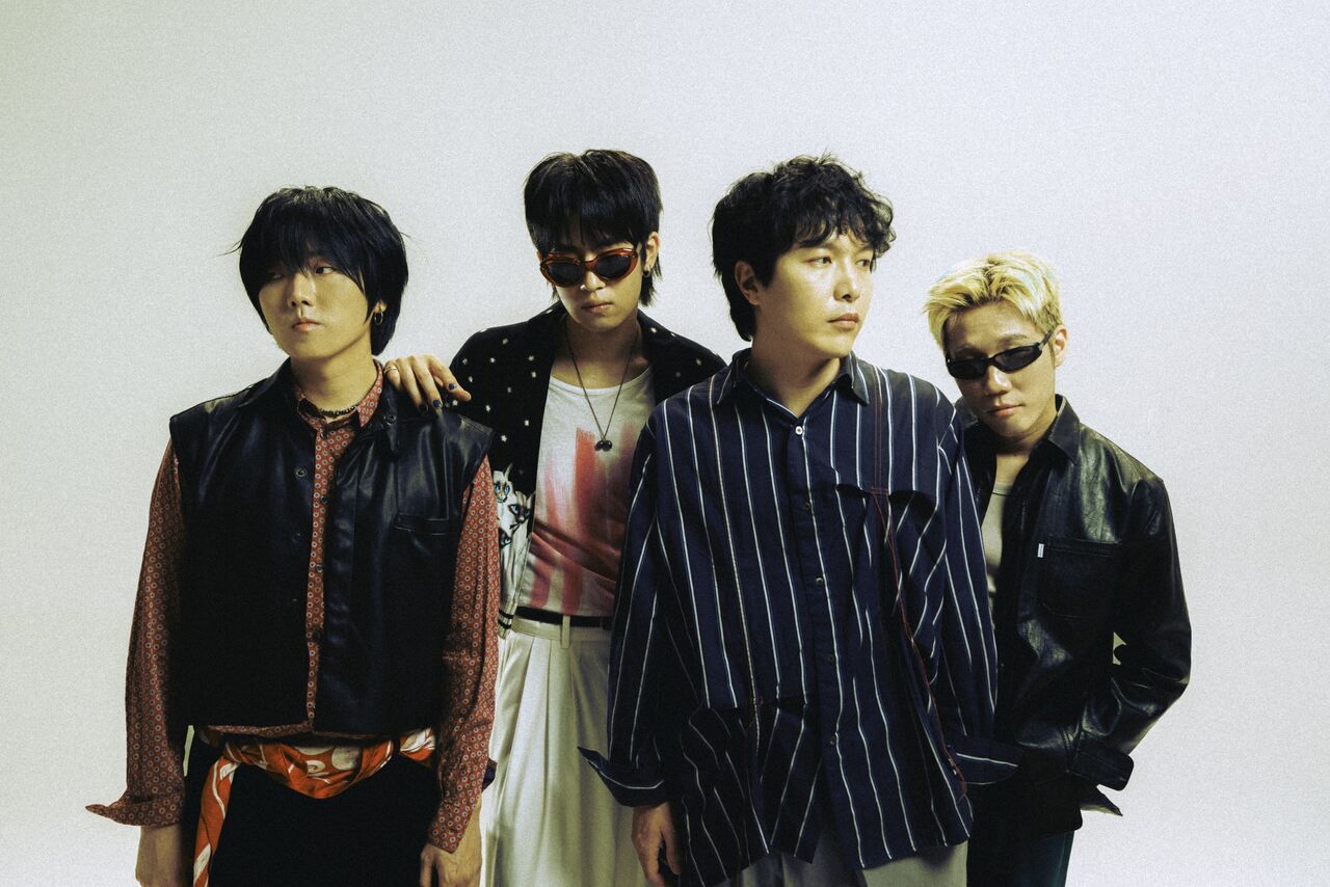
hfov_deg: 61.9
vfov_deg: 43.6
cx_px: 665
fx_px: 1109
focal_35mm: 30
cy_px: 444
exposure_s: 1/160
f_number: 4.5
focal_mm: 30
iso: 125
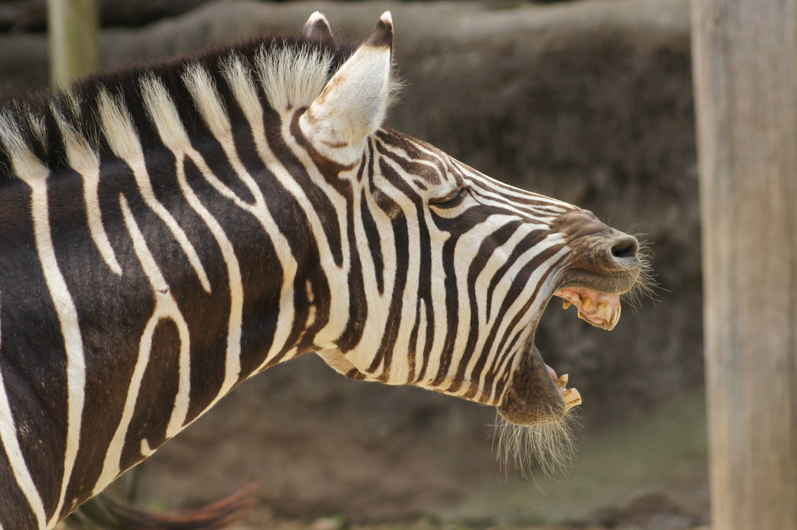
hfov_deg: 8.6
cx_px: 398
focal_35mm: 240
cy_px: 265
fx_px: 5310
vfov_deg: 5.7
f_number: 5.6
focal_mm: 160
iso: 400
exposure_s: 1/320
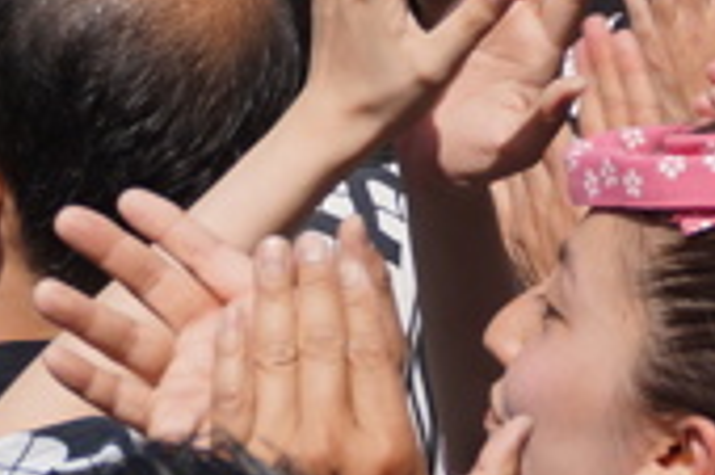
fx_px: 5734
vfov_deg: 4.7
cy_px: -483
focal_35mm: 289
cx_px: 130
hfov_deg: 7.1
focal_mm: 32
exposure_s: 1/800
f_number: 5
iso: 100
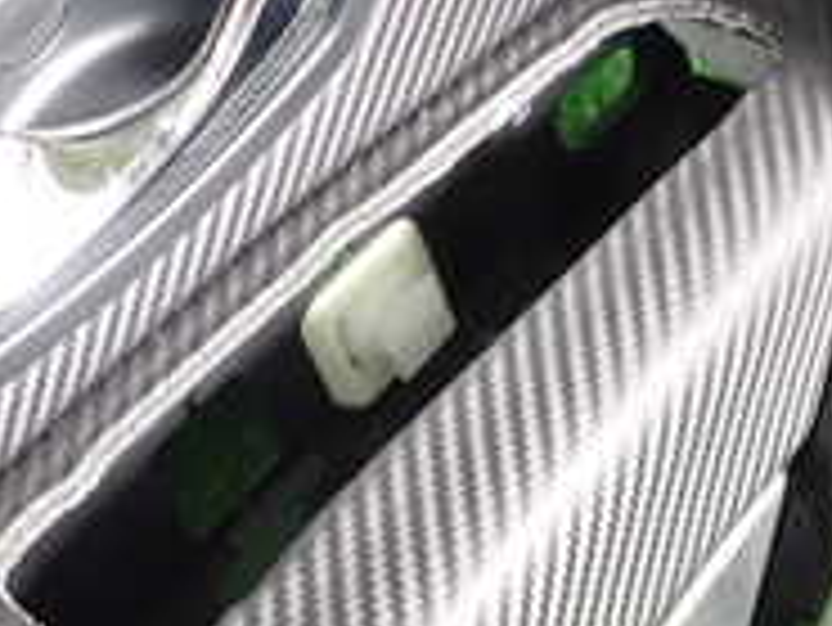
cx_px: 405
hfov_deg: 24.1
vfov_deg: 17.5
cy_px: -81
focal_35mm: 81
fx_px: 1948
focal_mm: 4.5
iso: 200
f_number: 2
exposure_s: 1/40
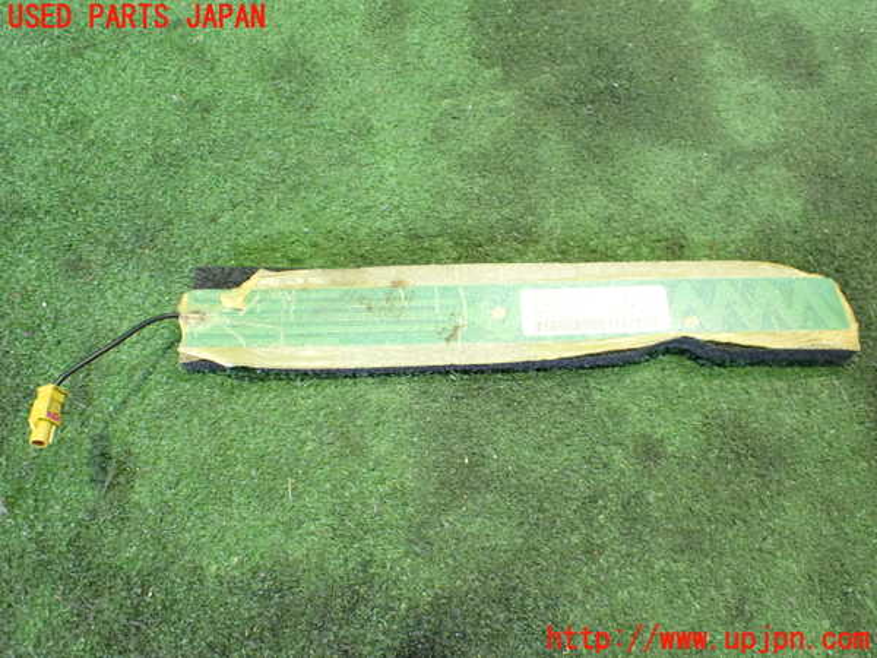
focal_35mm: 30
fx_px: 760
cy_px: 329
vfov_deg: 46.8
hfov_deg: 60.0
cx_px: 438
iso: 1000
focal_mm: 5.4
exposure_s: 1/30
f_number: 2.3
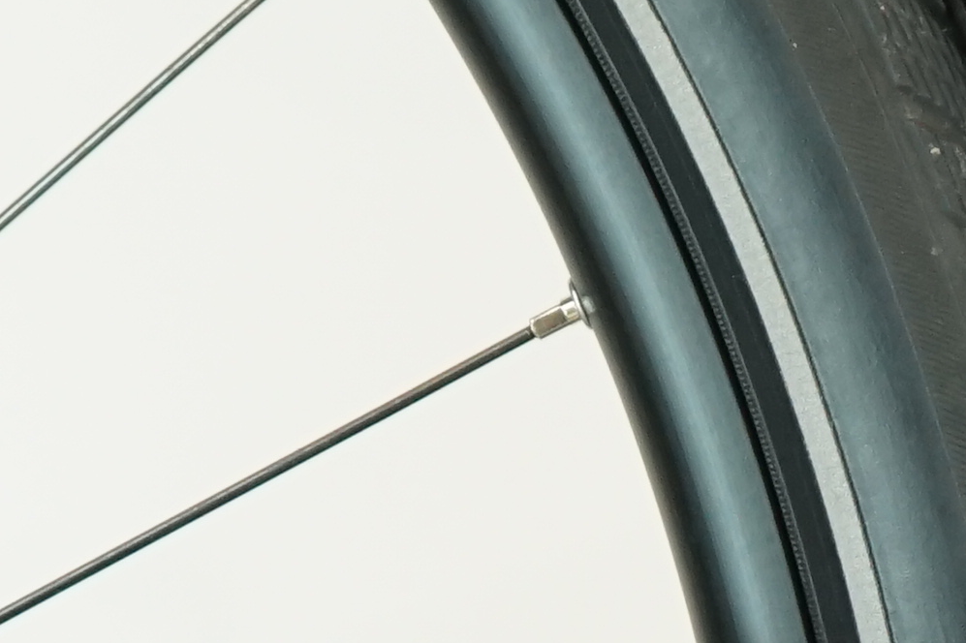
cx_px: 690
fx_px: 8074
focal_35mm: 301
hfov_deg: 6.8
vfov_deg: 4.4
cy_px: 1670
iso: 1250
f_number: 4.5
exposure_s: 1/200
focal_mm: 50
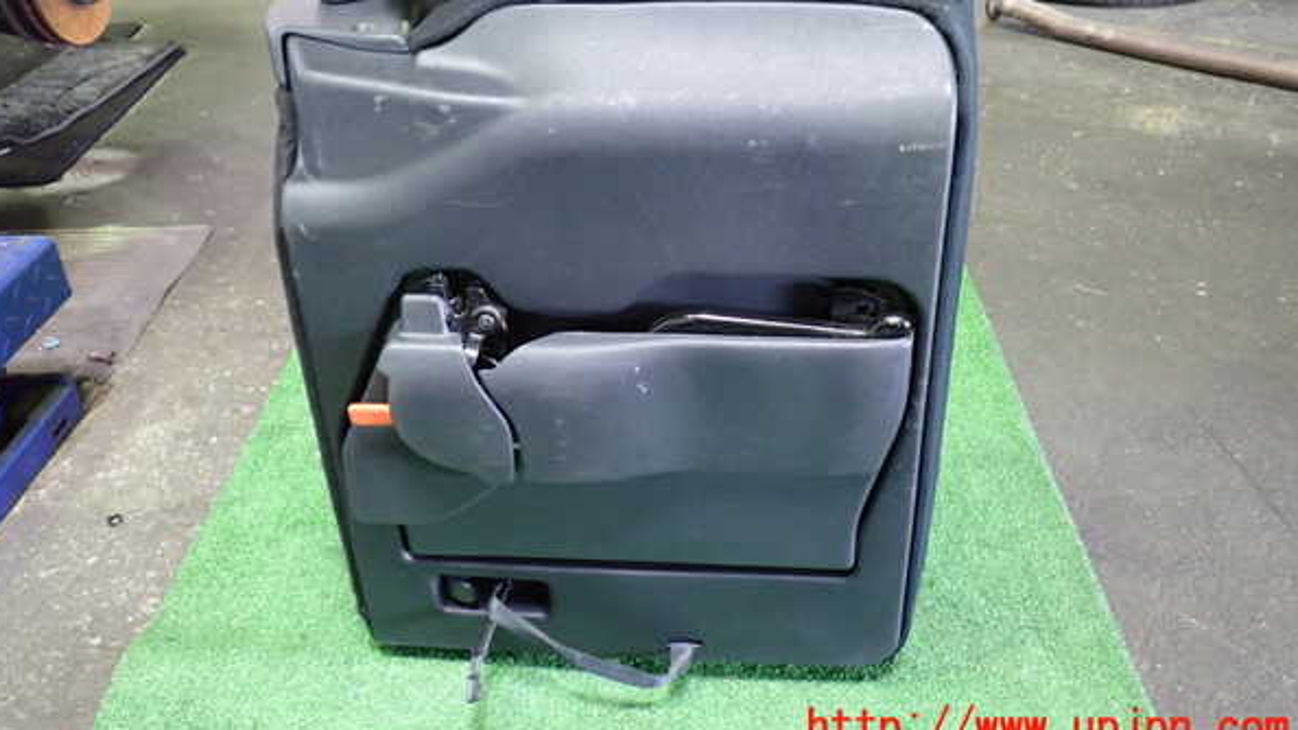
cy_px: 264
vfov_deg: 35.4
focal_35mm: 33
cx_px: 645
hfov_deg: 59.5
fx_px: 1136
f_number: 2.3
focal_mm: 5.4
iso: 640
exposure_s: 1/30
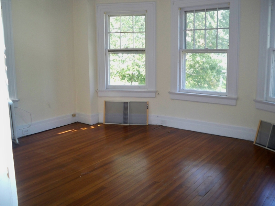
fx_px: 278
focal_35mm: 35
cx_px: 138
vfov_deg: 40.7
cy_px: 103
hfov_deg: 52.6
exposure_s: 1/60
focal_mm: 6.3
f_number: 3.1
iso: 200
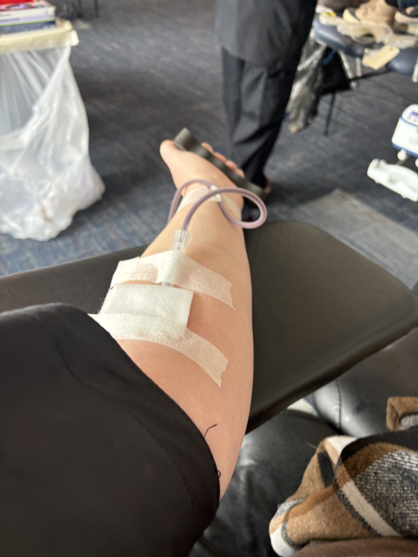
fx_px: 419
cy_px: 278
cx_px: 209
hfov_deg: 53.1
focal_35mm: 26
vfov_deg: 67.3
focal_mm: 5.96
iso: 125
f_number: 1.6
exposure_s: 1/60
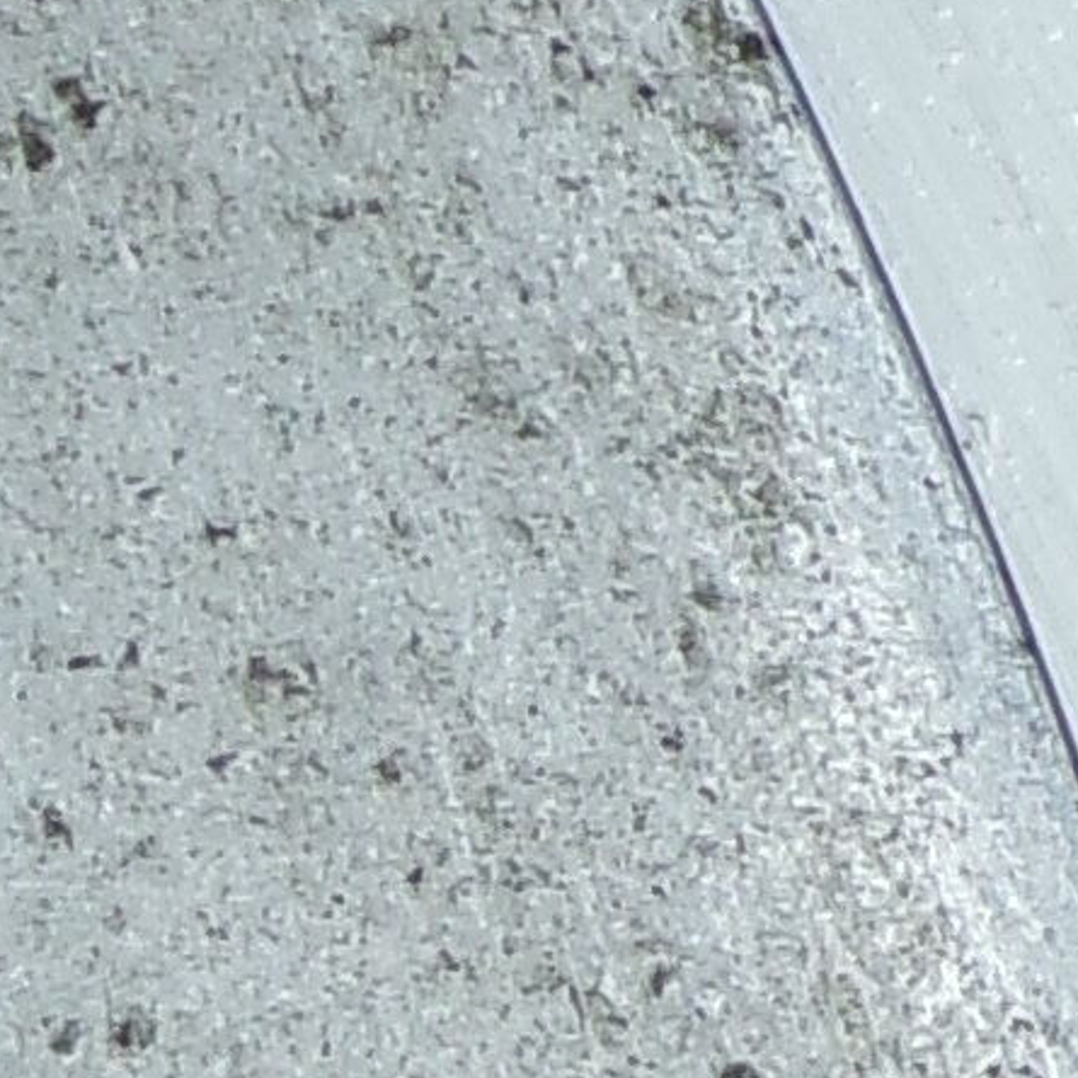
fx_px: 15784
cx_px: 1211
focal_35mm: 448
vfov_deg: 3.9
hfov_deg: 3.9
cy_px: 1323
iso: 80
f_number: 5.1
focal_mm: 8.7
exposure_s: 1/400
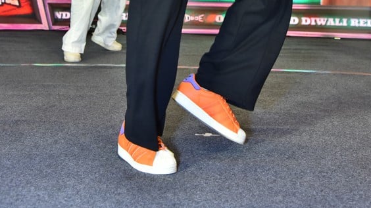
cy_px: -100
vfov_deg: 13.9
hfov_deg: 25.9
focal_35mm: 82
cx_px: 205
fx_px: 807
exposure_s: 1/125
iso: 2000
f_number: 4.5
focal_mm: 46
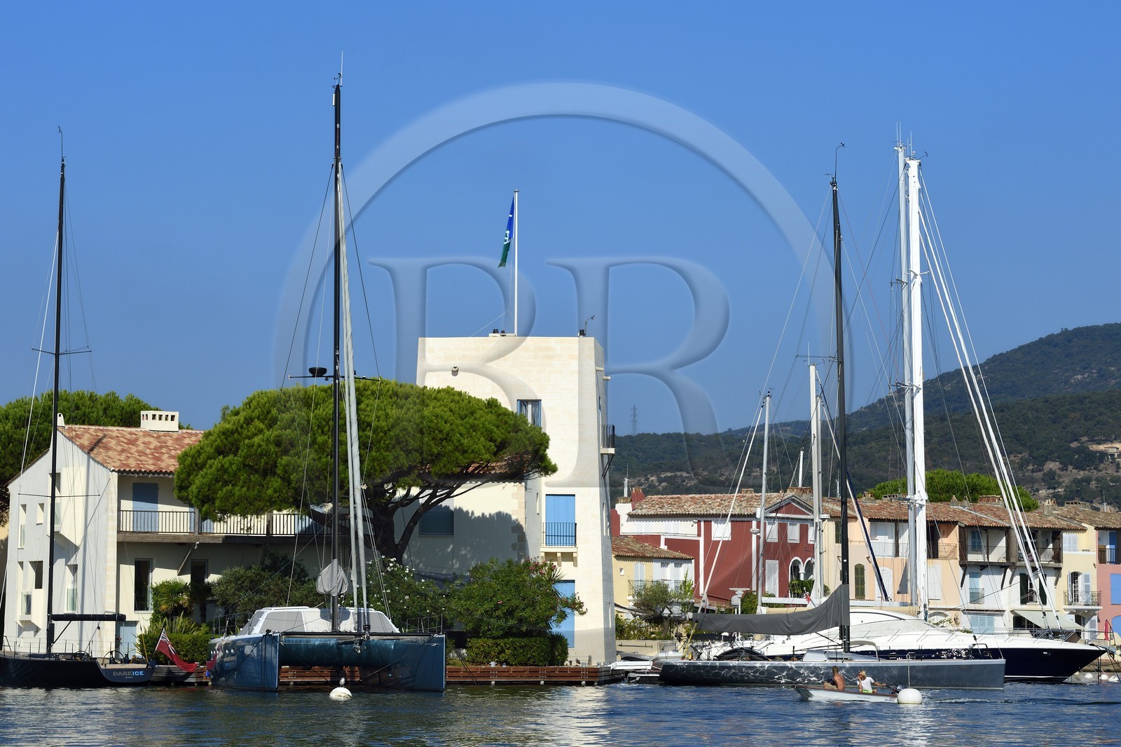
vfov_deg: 11.2
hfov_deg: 16.8
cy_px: 374
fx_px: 3798
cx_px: 560
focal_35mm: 122
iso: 200
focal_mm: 122
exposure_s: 1/320
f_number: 13
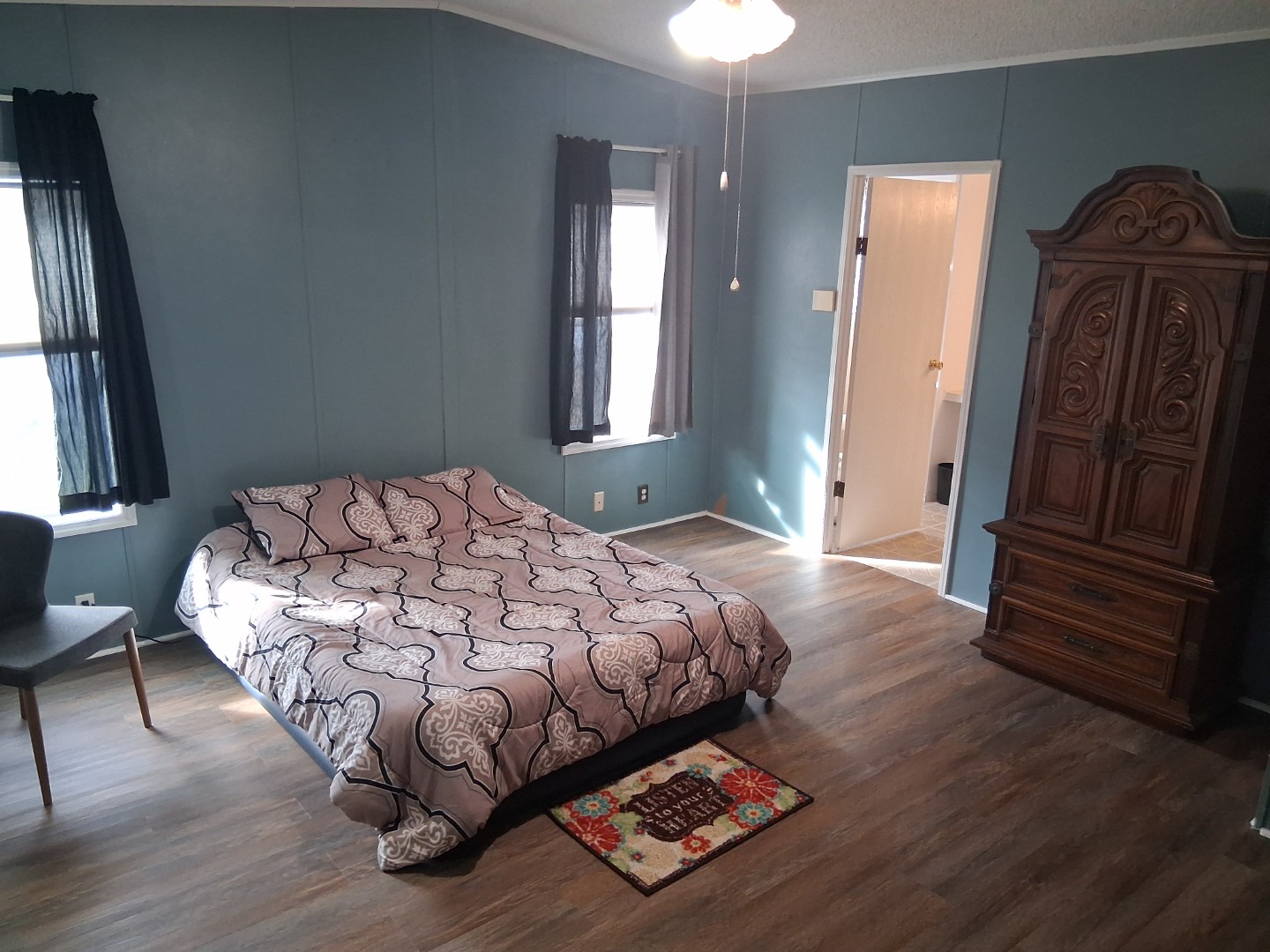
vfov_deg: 53.1
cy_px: 476
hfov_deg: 67.3
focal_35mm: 26
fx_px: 954
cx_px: 635
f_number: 1.8
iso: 320
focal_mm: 3.98
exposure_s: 1/100
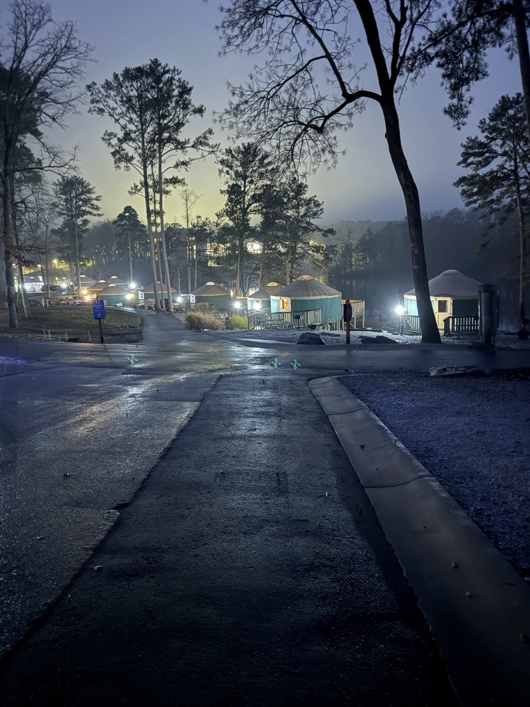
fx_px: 551
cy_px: 334
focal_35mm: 27
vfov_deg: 65.3
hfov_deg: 51.3
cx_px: 270
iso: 2500
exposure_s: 1/2
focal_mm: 6.76
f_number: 1.78
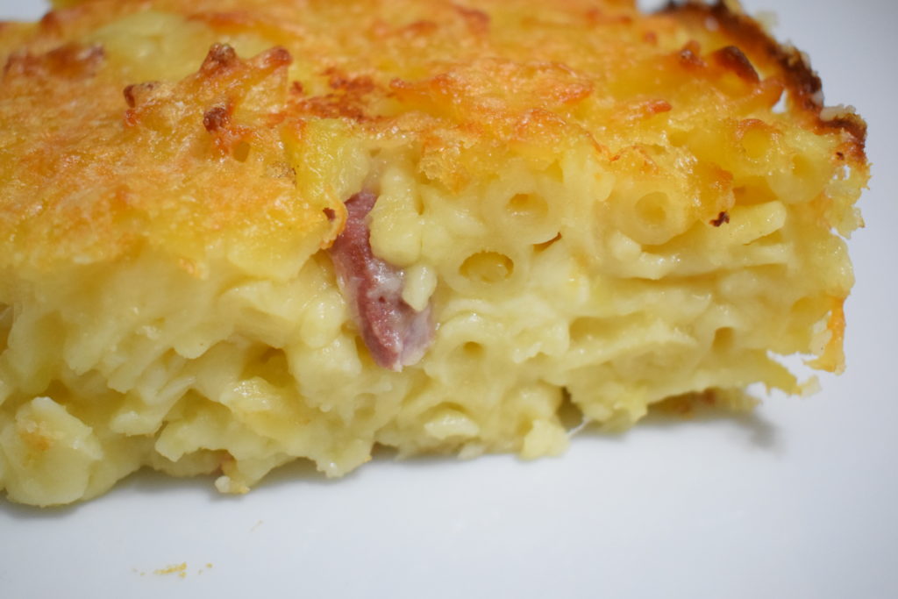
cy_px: 300
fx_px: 1160
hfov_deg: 42.3
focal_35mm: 46
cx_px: 449
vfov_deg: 29.0
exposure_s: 1/100
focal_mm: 31
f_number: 4.2
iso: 3200
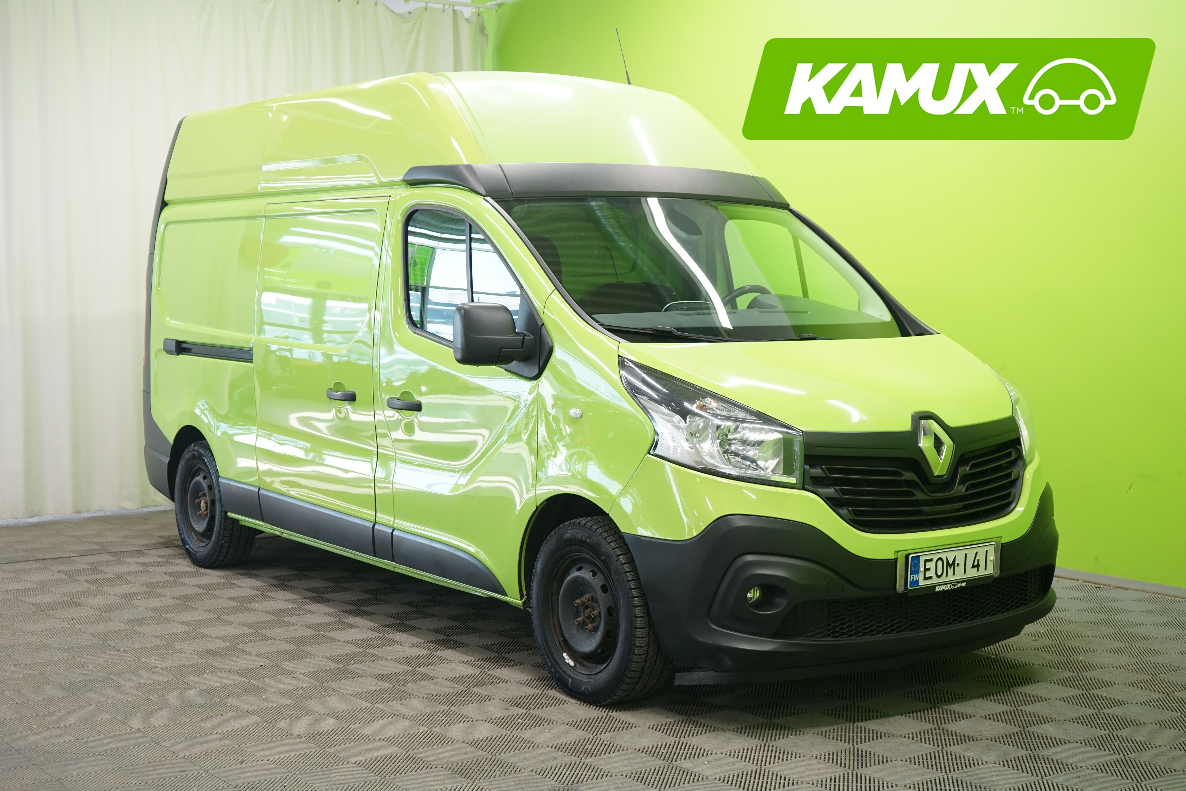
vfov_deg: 28.1
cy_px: 396
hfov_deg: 41.1
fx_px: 1581
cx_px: 593
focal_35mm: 48
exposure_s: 1/40
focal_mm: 48
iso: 800
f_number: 5.6
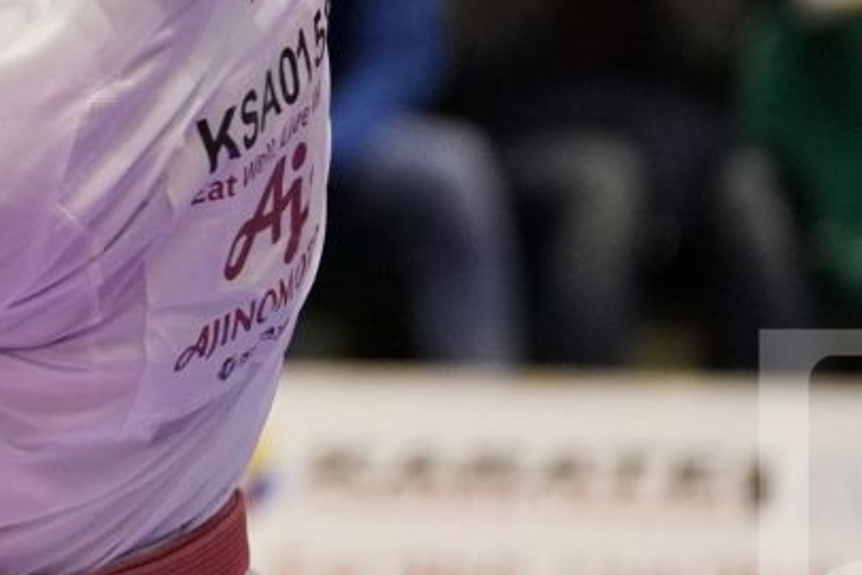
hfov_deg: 2.7
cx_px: -482
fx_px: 18371
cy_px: -231
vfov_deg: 1.8
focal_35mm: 767
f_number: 2.8
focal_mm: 173
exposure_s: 1/1000
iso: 4000
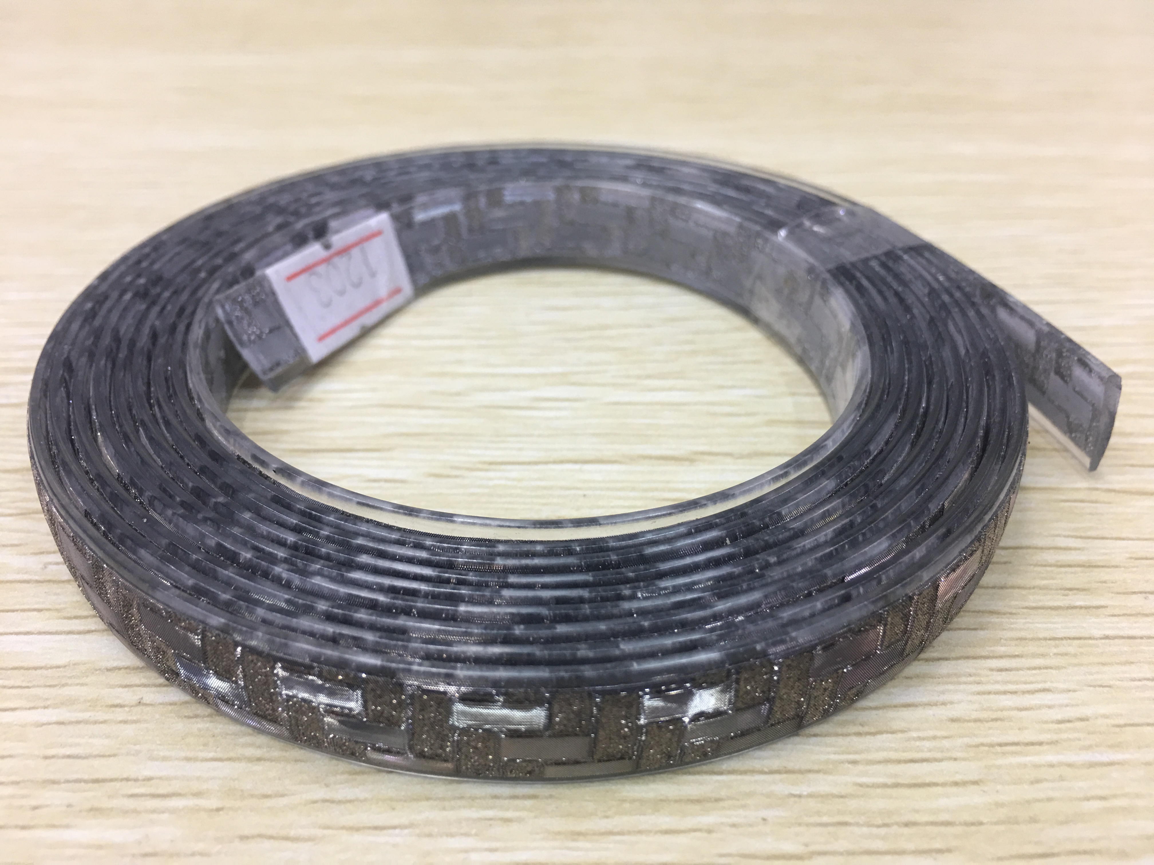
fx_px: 967
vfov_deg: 48.2
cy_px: 432
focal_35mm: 29
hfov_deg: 61.7
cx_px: 577
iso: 40
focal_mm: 4.15
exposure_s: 1/17
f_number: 2.2
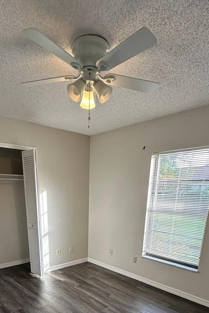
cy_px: 261
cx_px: 87
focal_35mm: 25
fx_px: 218
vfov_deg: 63.7
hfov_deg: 51.1
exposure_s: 1/120
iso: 125
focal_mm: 2.22
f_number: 2.2
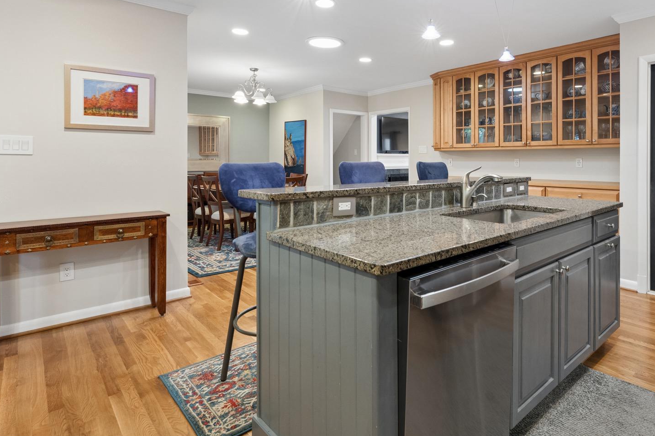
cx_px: 391
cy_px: 161
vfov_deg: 58.4
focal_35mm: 21
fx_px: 385
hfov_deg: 79.9
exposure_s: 1/15
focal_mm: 14.8
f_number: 7.1
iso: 1250
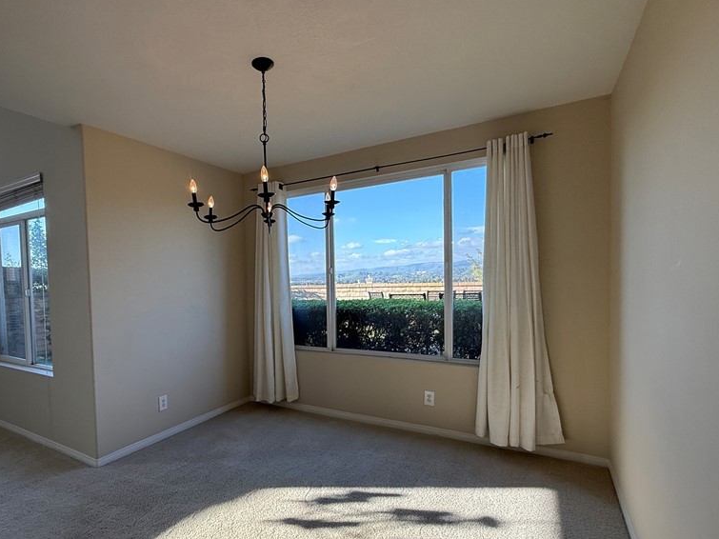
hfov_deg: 83.9
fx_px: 395
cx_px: 299
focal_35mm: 19
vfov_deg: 68.5
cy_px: 298
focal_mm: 2.22
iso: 64
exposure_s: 1/313
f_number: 2.2
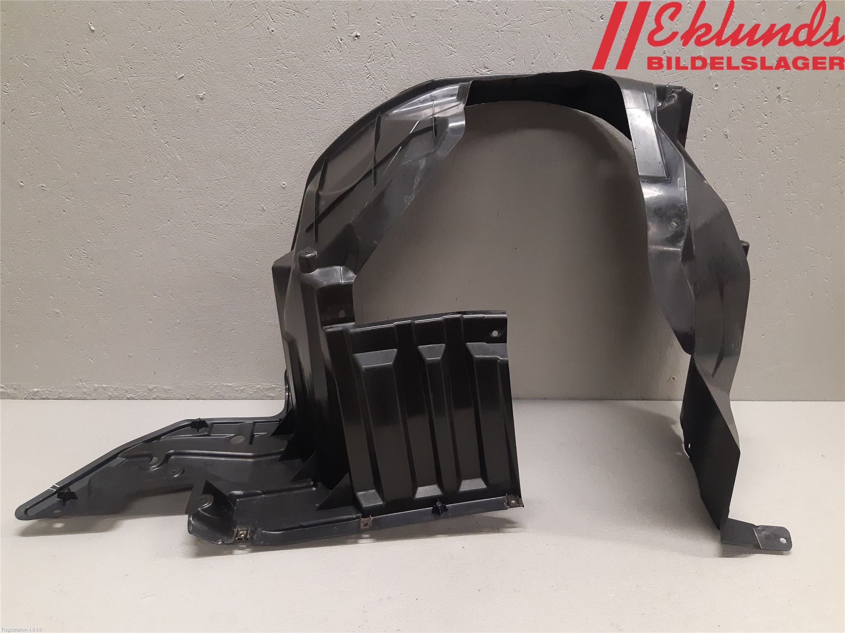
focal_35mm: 26
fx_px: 635
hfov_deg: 67.3
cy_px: 316
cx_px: 422
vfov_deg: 53.1
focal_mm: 3.93
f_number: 1.7
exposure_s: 1/50
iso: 200
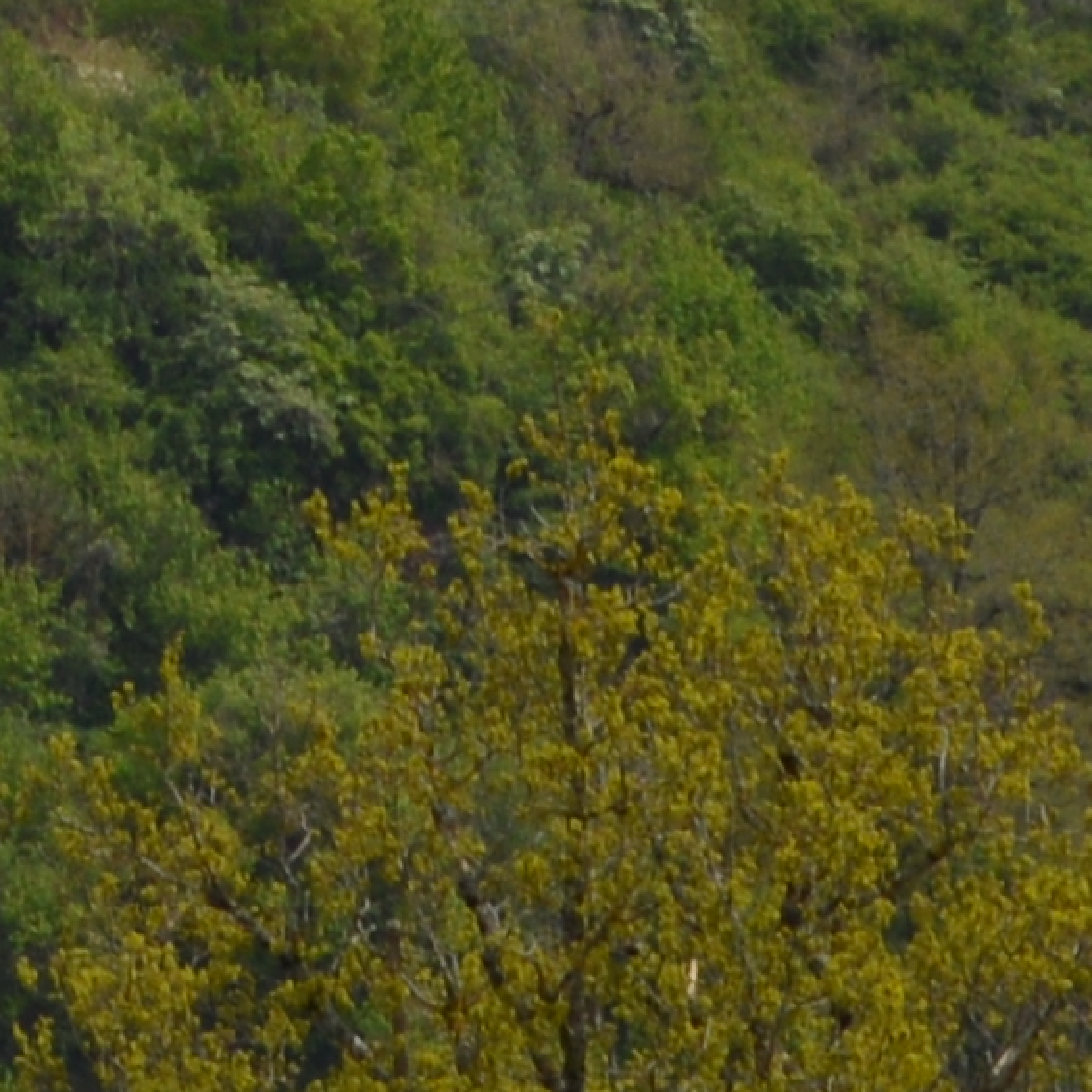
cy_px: -704
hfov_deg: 2.3
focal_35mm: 741
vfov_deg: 2.4
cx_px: -2747
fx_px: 26464
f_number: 8
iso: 100
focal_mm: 55
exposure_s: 1/250
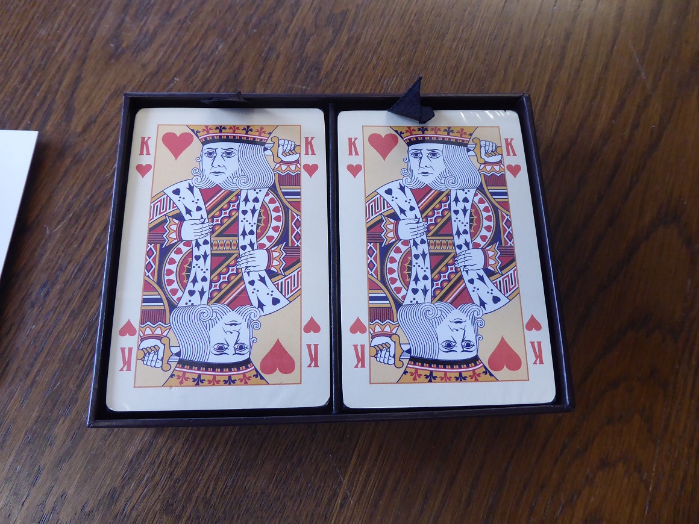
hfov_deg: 69.4
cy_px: 262
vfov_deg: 54.9
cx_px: 350
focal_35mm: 25
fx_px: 505
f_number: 3.3
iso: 320
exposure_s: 1/60
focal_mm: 4.3
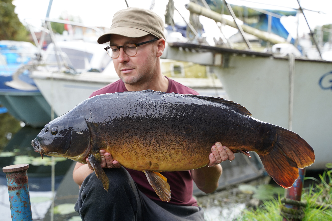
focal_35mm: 52
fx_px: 480
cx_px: 166
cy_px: 110
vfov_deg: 26.0
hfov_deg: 38.2
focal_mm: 52
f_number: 4.5
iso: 400
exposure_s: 1/250
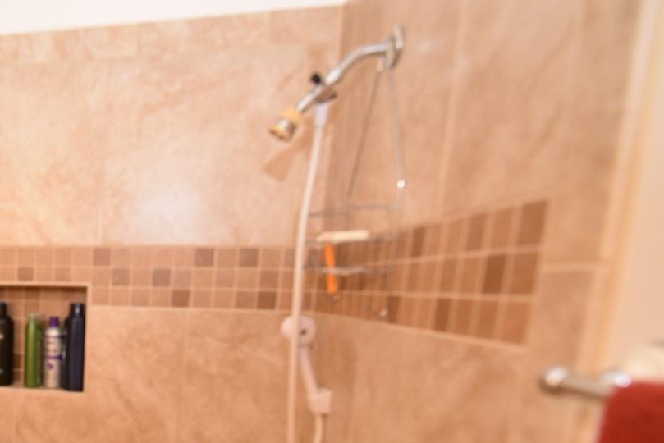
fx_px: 517
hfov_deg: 53.8
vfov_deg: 43.3
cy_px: 380
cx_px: 25
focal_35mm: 28
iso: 800
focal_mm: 14
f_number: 3.2
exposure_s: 1/60
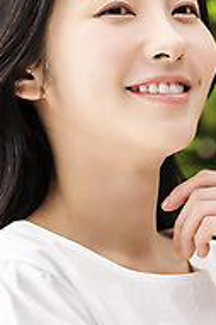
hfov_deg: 6.2
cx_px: 88
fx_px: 1983
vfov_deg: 9.3
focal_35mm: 220
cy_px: 78
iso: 100
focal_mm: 105
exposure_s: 1/400
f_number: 4
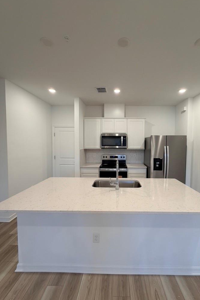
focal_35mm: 15
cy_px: 150
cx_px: 115
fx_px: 125
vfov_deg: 100.4
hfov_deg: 76.8
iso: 160
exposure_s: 1/120
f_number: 2.2
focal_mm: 2.22
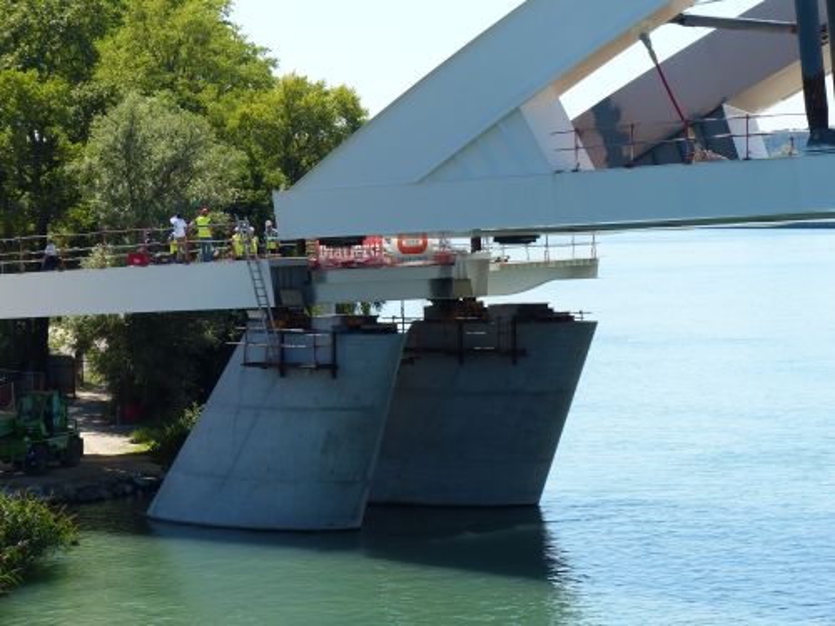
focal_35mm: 128
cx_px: 418
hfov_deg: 15.4
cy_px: 313
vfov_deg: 11.6
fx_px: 3088
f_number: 4
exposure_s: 1/640
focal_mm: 23.1
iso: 100
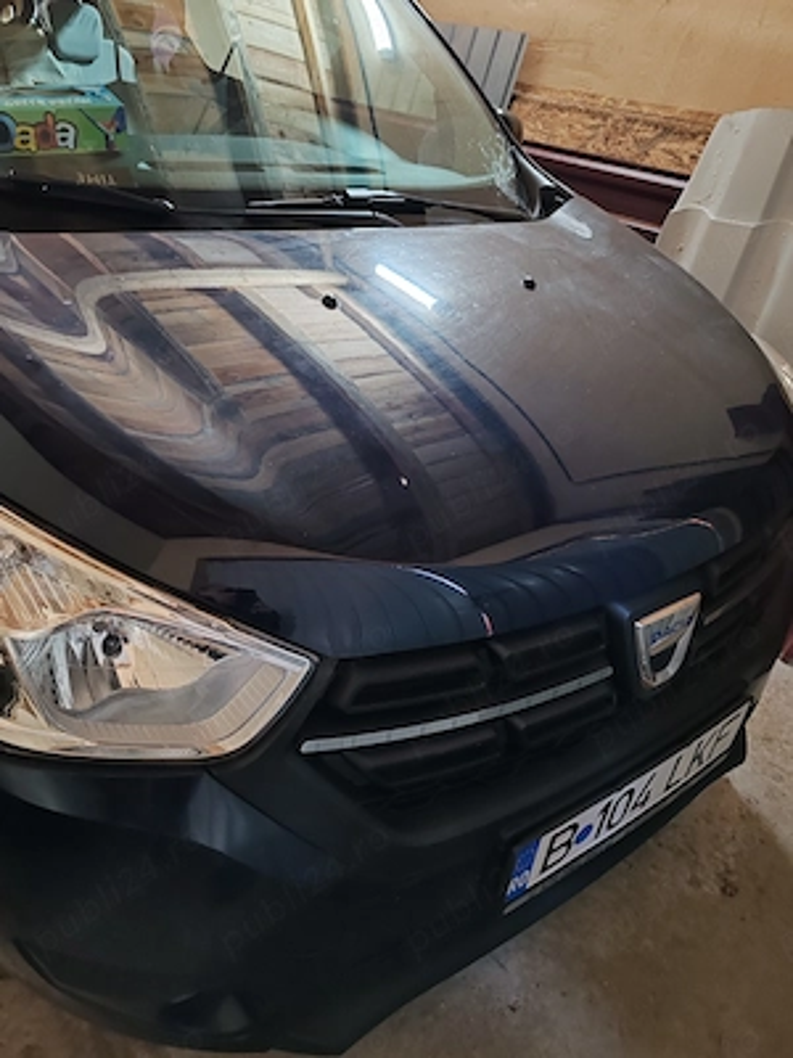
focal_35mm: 27
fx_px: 825
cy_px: 529
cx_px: 396
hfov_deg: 51.4
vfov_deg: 65.3
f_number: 1.9
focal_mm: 6.12
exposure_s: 1/50
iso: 800
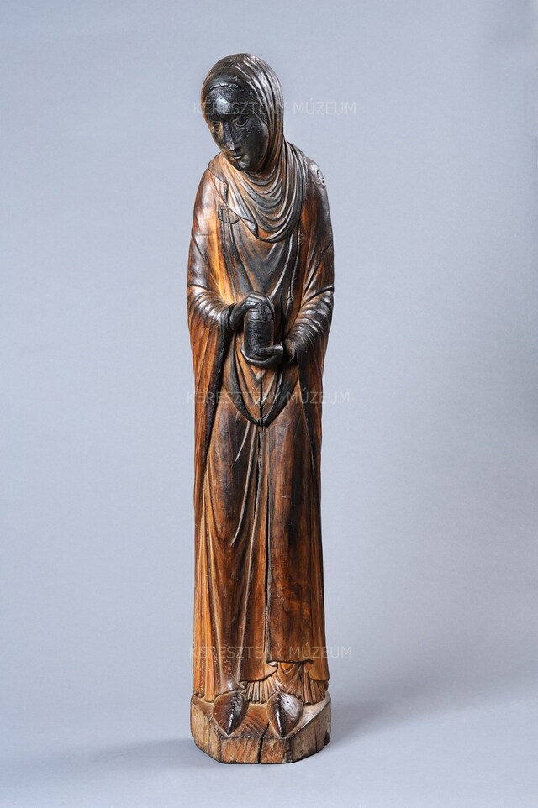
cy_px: 404
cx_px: 269
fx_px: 1908
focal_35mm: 85
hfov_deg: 16.0
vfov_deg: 23.9
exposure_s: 1/125
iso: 200
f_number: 13
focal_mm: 85
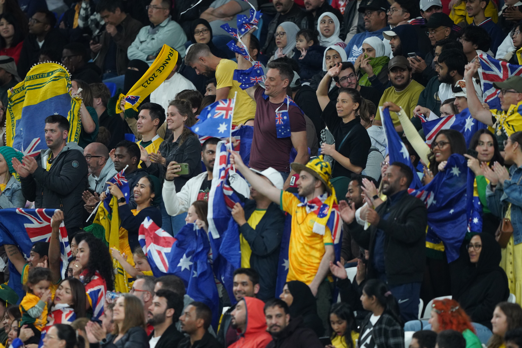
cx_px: 261
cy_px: 174
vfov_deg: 2.3
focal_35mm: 600
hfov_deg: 3.4
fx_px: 8699
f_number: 2.8
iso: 2000
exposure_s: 1/640
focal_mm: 400
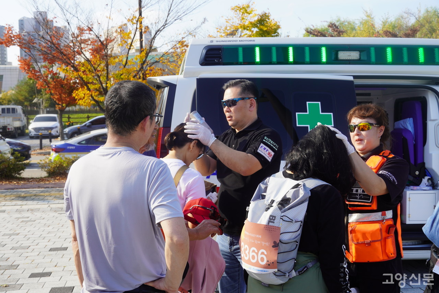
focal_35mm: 50
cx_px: 220
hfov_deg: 40.0
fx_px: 604
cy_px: 146
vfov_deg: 27.2
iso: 100
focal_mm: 33
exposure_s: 1/160
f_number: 7.1
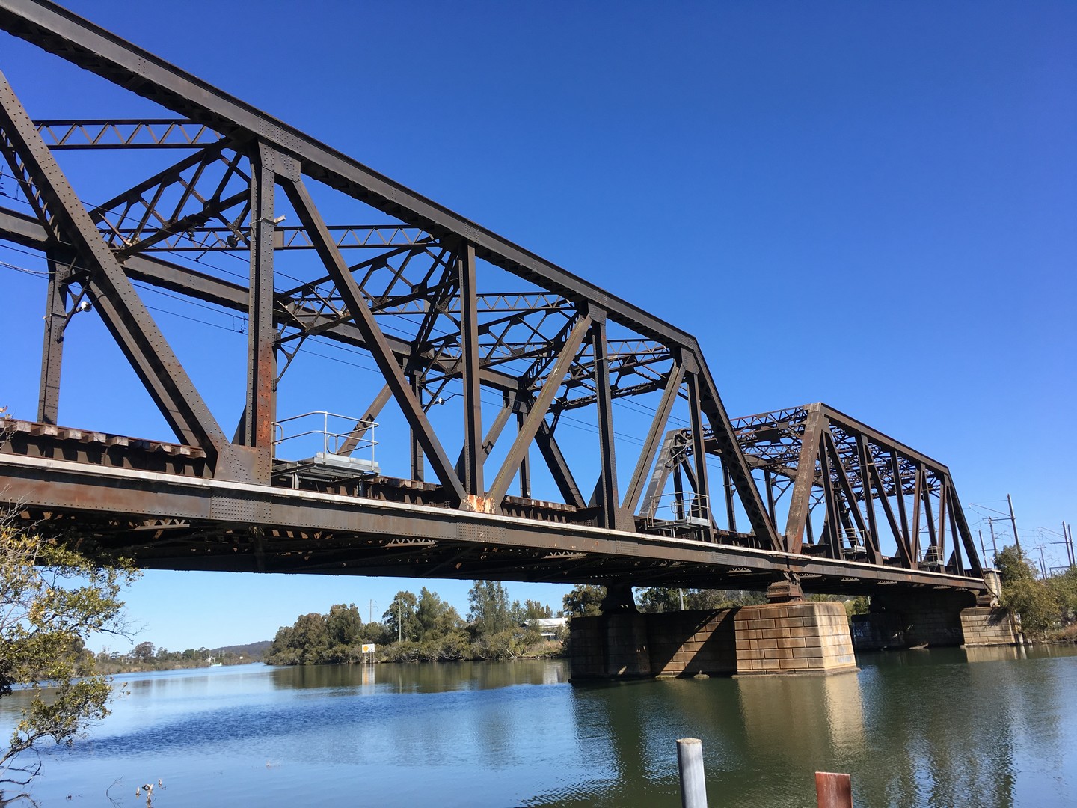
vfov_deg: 48.2
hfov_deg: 61.7
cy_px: 404
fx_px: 902
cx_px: 538
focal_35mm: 29
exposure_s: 1/1131
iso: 25
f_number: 2.2
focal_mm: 4.15
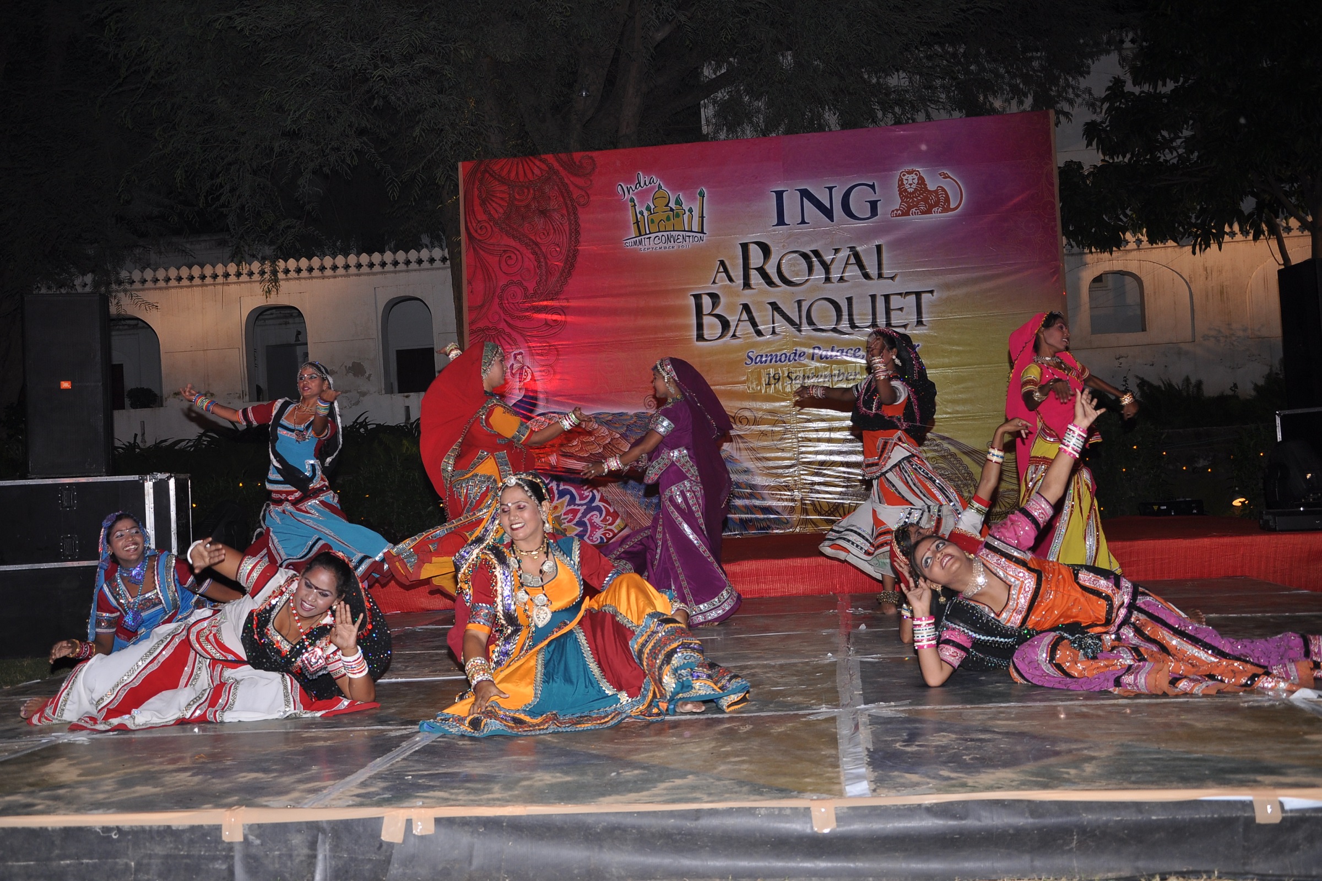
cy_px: 440
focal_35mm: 39
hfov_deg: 49.6
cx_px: 661
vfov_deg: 34.2
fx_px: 1432
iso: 200
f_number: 5.6
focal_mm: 26
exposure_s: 1/125
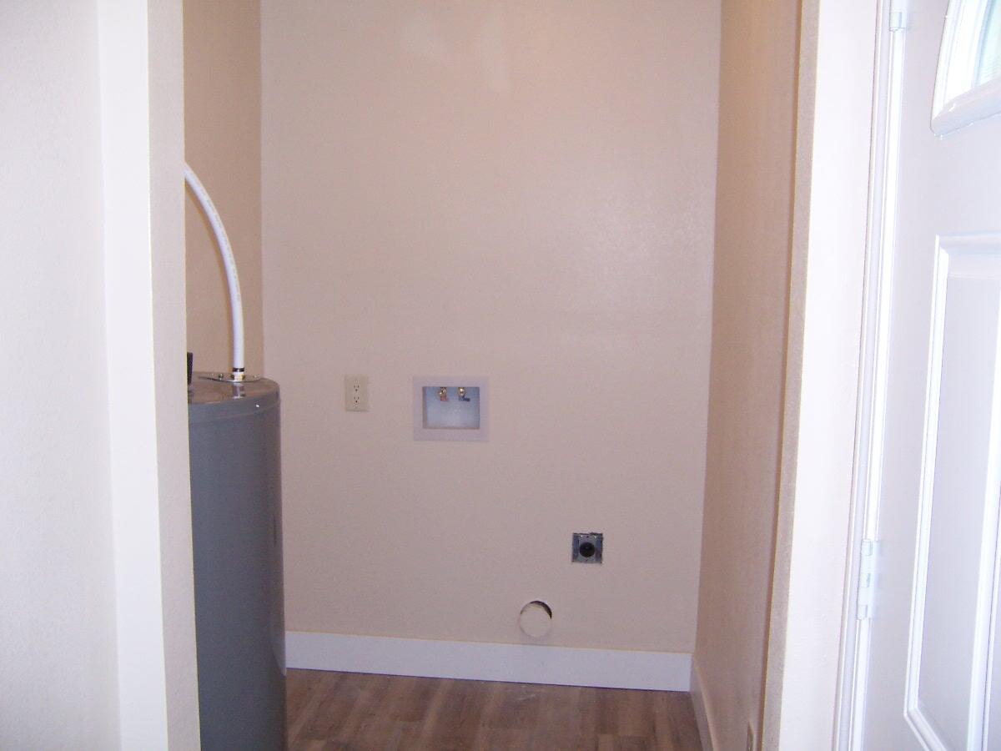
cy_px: 376
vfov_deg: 42.9
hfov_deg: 55.4
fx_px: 954
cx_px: 500
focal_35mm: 33
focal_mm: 5.5
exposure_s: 1/60
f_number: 2.8
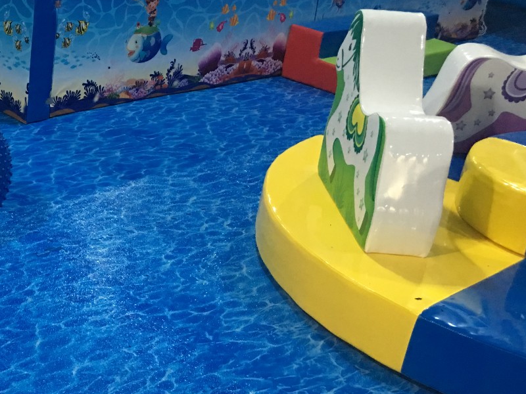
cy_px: 269
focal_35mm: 58
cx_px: 5
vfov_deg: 25.1
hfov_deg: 30.9
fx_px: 881
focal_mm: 4.15
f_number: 2.2
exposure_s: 1/10
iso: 80
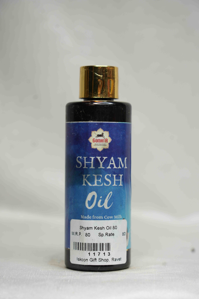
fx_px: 871
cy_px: 150
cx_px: 100
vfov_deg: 19.5
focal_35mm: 105
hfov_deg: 13.0
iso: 250
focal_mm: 105
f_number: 5.6
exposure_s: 1/60
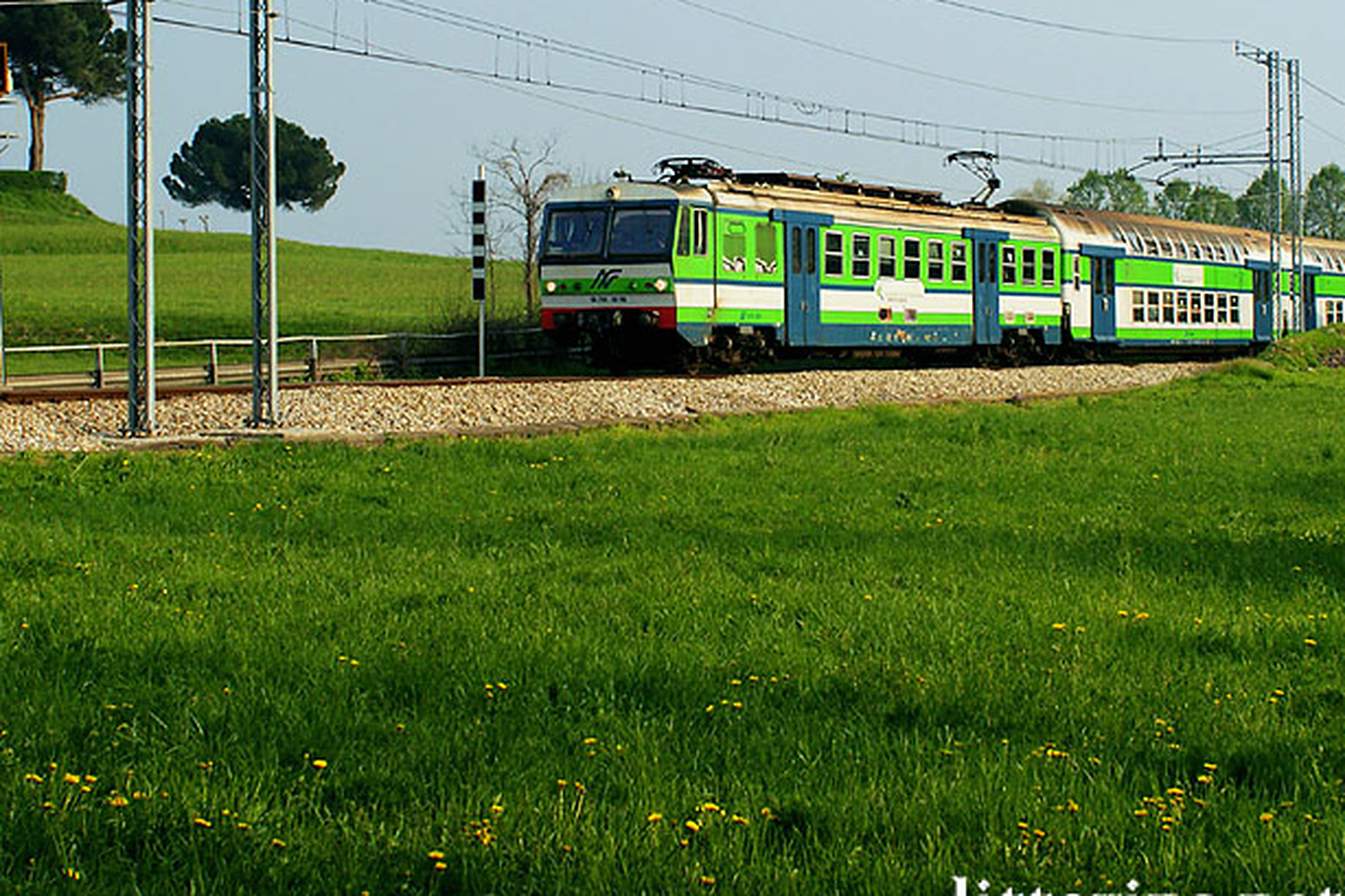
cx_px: 729
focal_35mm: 75
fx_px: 2801
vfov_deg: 18.1
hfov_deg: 27.0
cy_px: 226
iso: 200
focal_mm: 30
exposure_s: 1/500
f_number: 5.6
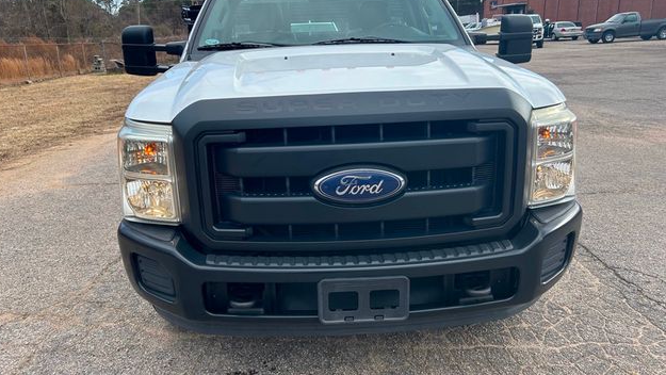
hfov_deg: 66.0
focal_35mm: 29
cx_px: 326
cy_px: 172
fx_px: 512
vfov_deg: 40.2
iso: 50
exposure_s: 1/1449
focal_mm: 5.7
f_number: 1.5
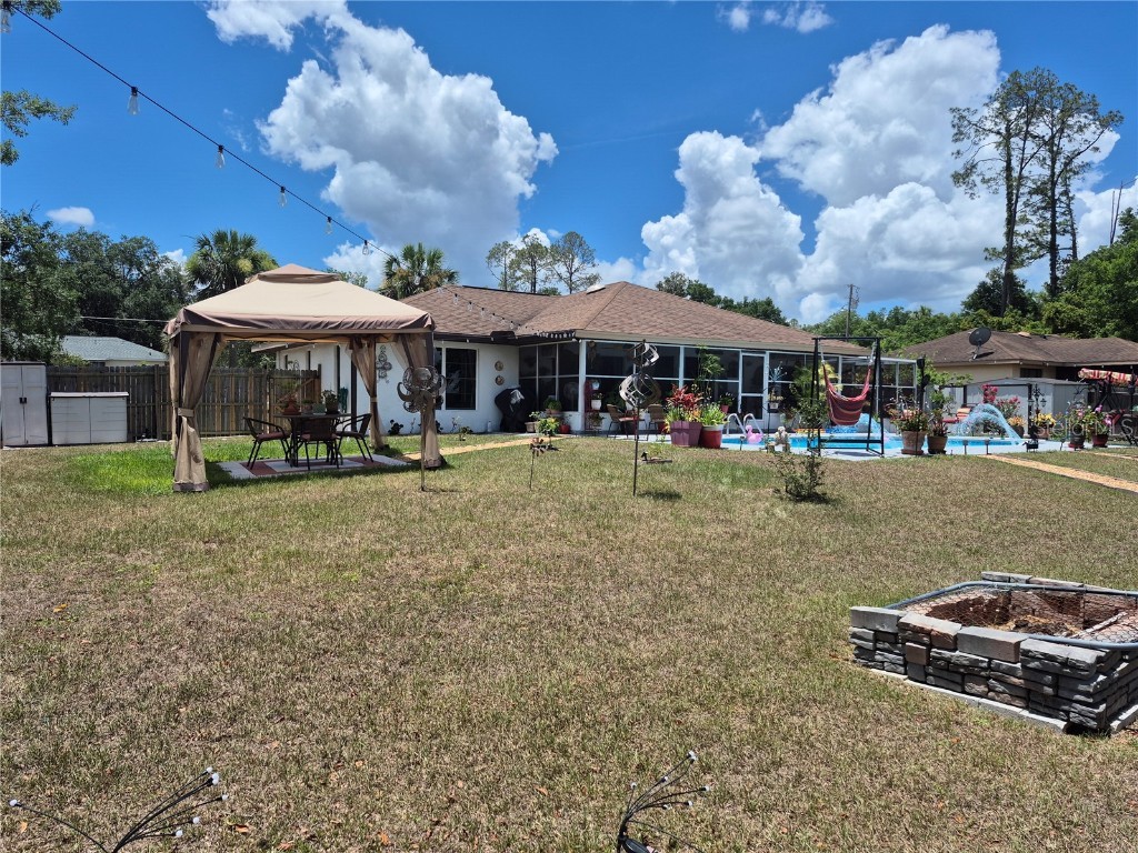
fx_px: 756
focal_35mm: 23
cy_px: 426
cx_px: 569
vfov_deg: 58.9
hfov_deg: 73.9
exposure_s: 1/2312
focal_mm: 5.4
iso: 25
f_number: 1.8
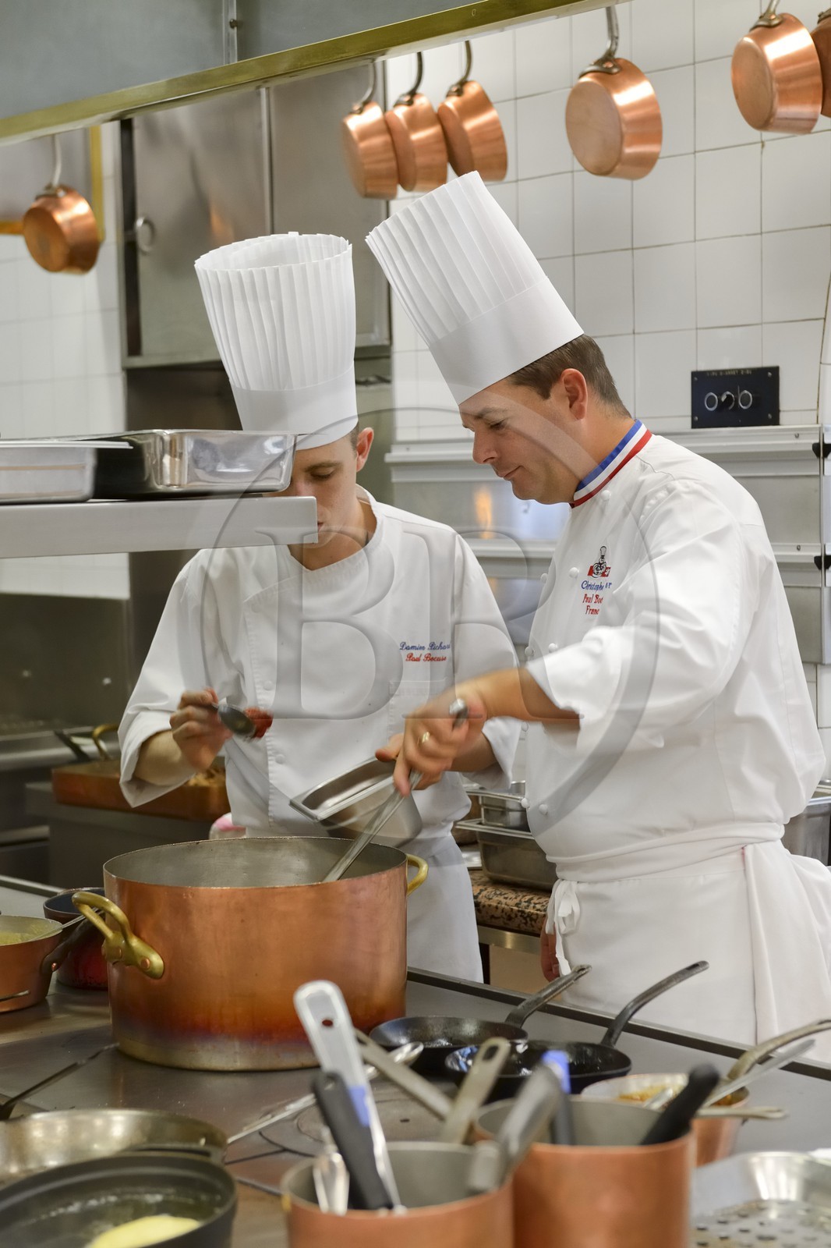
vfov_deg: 32.4
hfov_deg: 21.9
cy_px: 624
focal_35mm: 62
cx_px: 416
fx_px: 2148
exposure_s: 1/60
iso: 1600
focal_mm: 62
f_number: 4
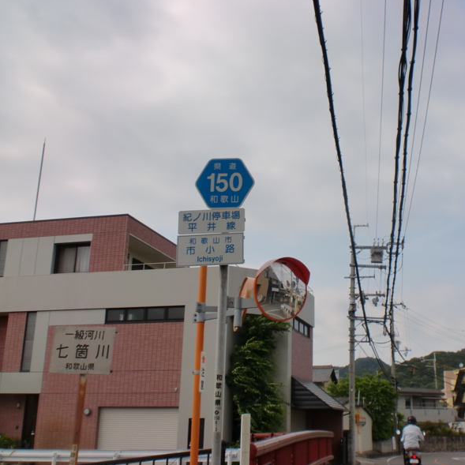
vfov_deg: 40.0
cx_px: 302
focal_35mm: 42
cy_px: 233
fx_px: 638
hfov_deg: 39.6
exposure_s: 1/500
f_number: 5.6
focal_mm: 6.3
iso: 64
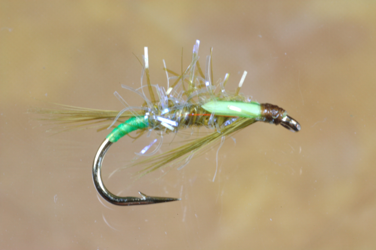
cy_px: 125
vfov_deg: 13.0
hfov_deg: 19.5
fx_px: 1096
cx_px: 188
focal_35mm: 105
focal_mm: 70
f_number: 22
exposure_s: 1/2.5
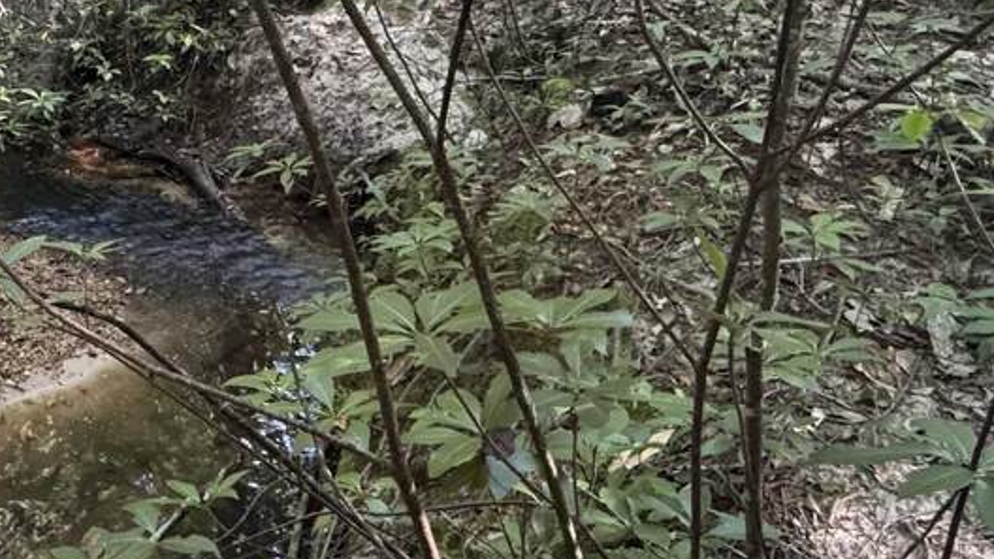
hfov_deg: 52.2
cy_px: 314
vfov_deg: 32.0
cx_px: 279
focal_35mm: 37
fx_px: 975
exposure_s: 1/60
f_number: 2.2
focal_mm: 2.22
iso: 800
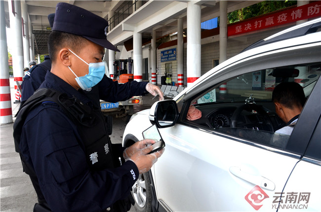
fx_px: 240
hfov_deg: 67.5
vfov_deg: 47.7
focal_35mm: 27
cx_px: 160
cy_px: 106
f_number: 5.6
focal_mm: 18
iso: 200
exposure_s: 1/125
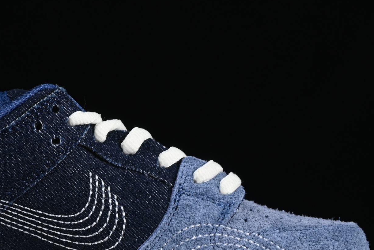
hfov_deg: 12.0
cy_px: 148
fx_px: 1776
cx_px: 92
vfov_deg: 8.0
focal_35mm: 171
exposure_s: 1/200
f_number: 7.1
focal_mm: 50
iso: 160
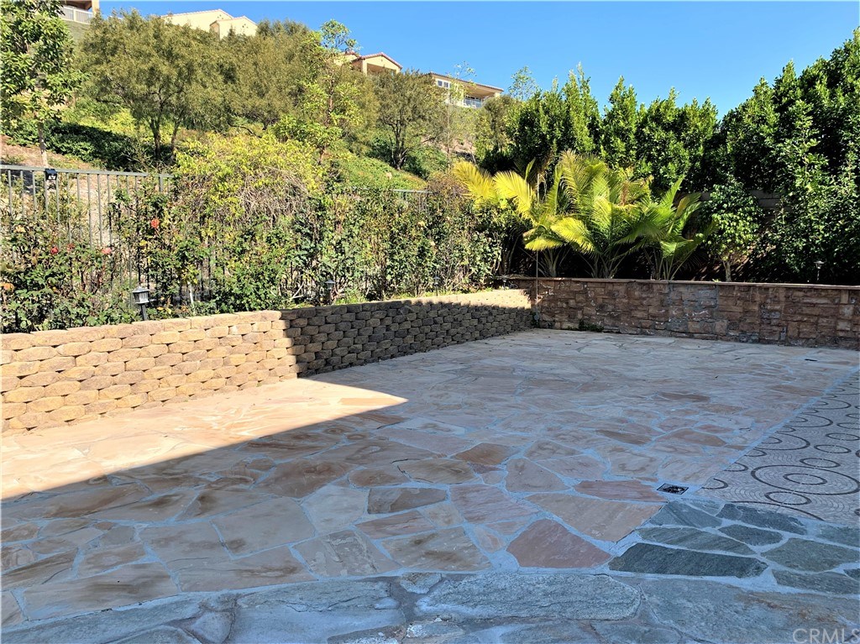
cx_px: 430
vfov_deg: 53.0
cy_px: 322
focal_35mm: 26
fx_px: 646
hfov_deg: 67.3
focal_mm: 4.25
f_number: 1.8
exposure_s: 1/1111
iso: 25
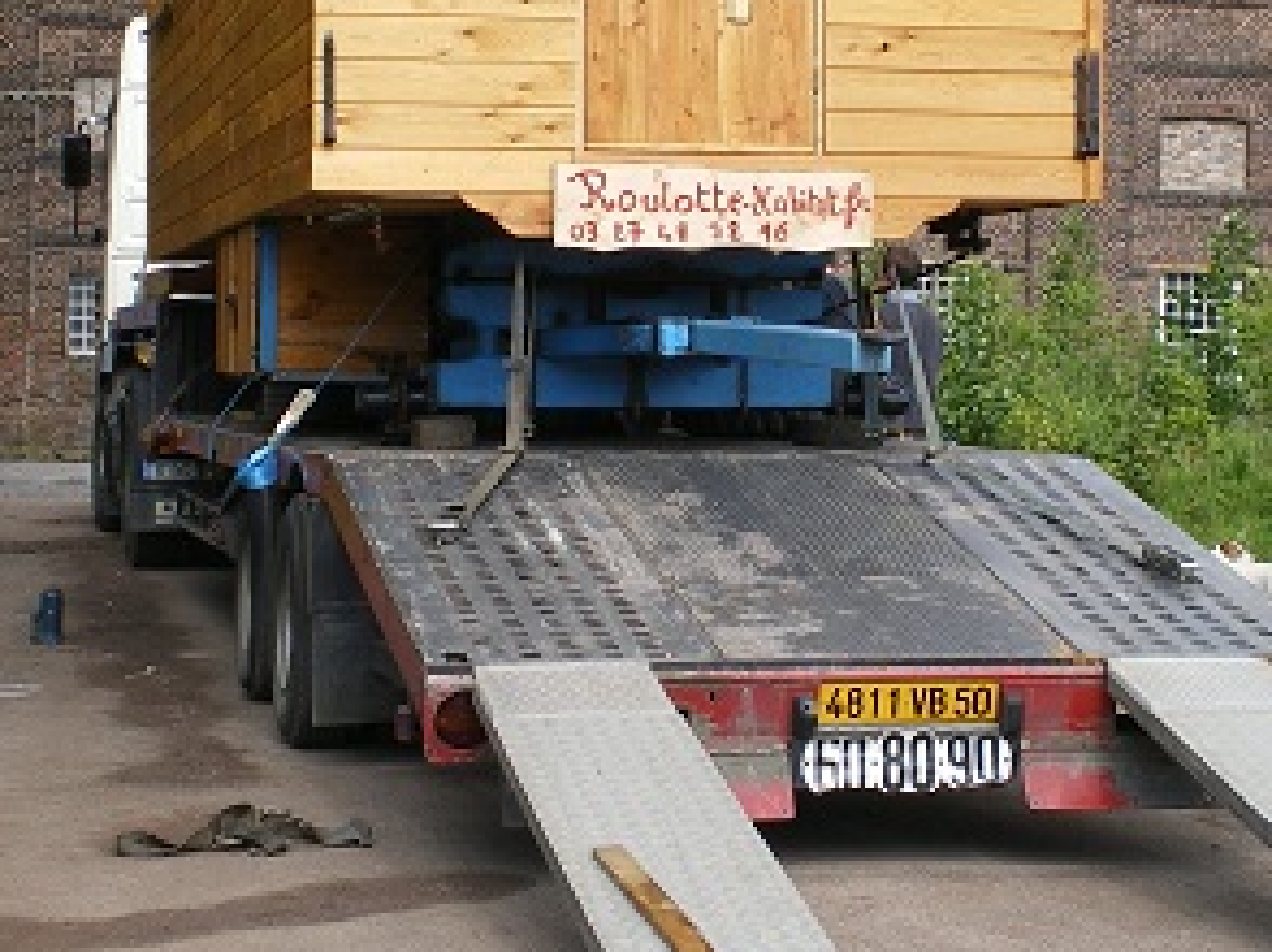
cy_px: 193
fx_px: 3415
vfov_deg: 15.8
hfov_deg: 21.1
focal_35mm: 93
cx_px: 714
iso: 50
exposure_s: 1/160
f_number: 5.2
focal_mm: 8.4
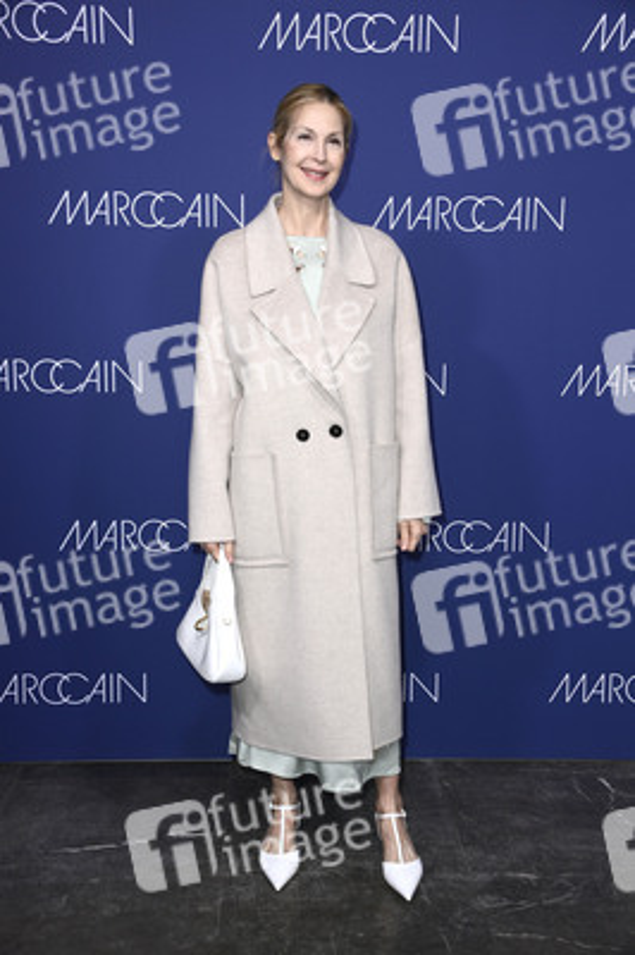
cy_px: 478
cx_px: 318
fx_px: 1272
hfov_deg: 28.0
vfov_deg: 41.1
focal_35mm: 48
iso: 800
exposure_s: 1/250
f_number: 5.6
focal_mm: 48
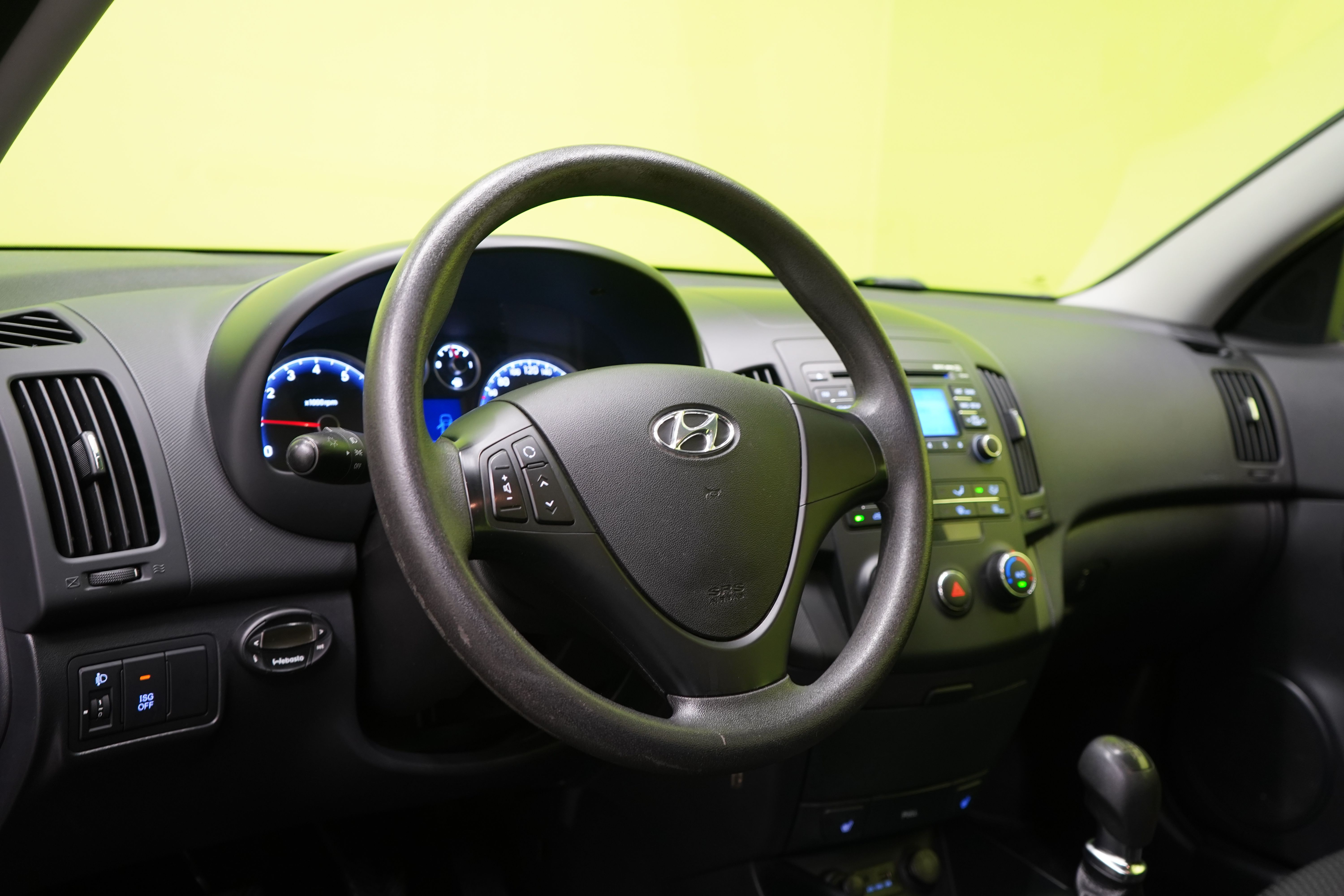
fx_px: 1307
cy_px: 448
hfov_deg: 54.4
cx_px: 672
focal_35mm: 35
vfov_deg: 37.9
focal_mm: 35
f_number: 5
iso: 1250
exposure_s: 1/20
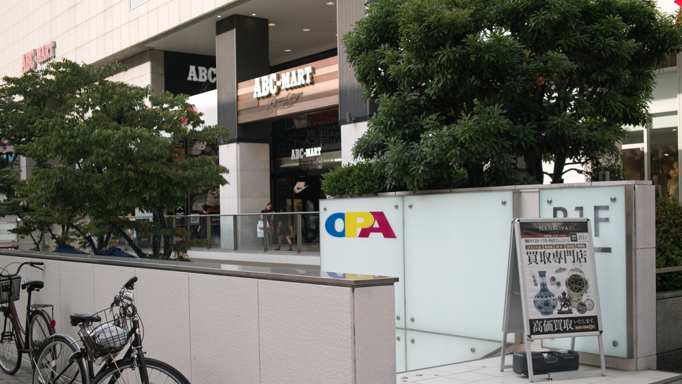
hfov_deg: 46.4
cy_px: 228
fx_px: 796
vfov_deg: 27.1
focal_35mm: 44
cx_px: 345
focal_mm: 24.2
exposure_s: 1/800
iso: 100
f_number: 2.8
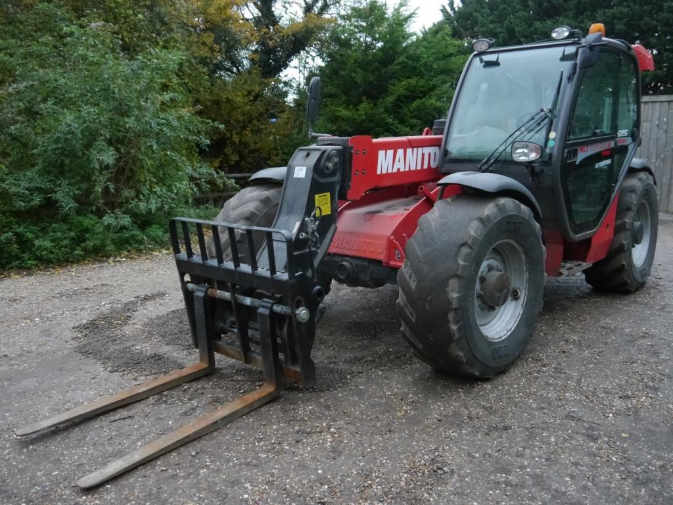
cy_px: 252
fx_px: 622
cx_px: 336
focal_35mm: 32
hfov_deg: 56.8
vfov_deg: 44.2
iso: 1600
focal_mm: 16
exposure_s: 1/30
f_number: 3.8
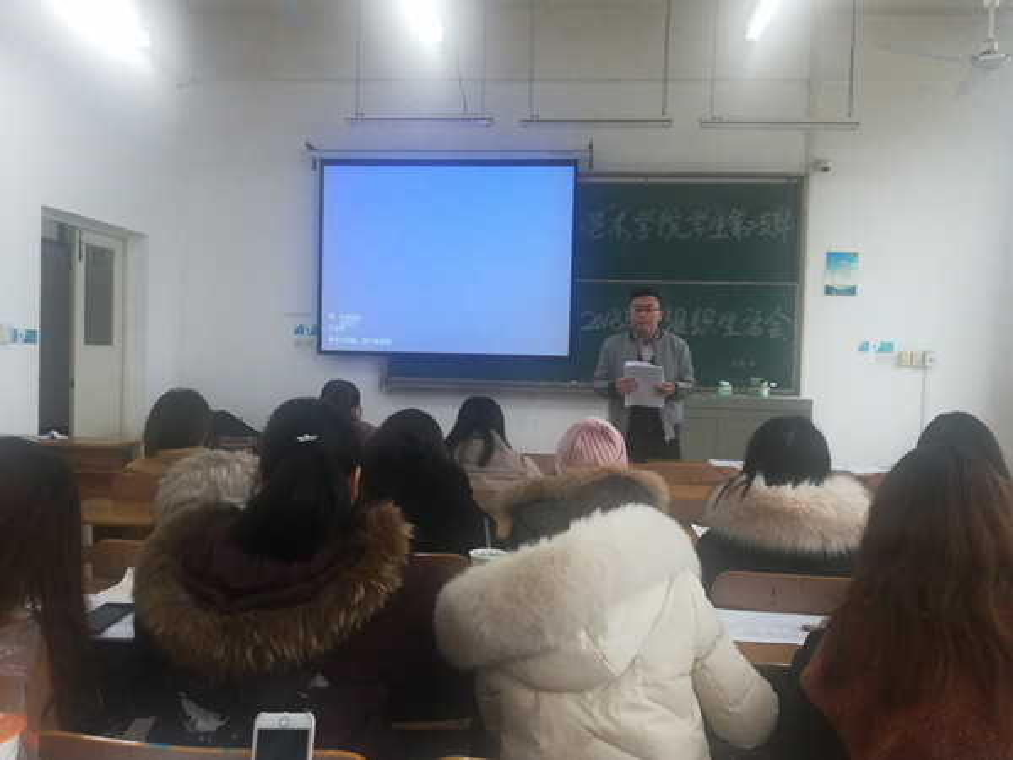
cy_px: 380
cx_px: 506
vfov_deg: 53.1
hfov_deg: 67.3
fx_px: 761
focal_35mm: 26
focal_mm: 3.83
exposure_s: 1/33.3
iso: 250
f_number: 2.2
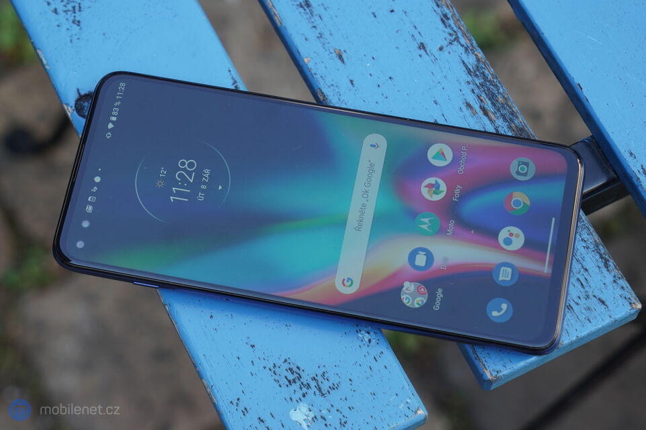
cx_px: 323
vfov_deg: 20.6
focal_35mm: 66
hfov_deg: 30.5
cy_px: 215
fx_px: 1184
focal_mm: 66
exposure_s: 1/160
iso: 400
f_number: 6.3
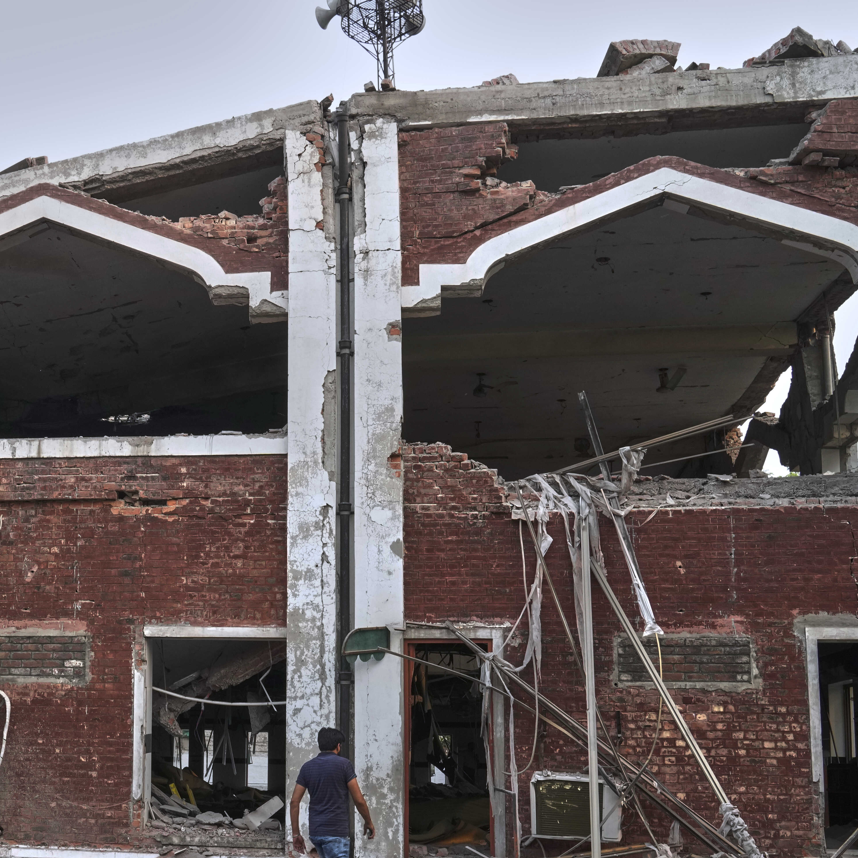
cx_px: 154
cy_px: 527
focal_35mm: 49
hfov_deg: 33.5
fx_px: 1374
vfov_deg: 34.5
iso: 1000
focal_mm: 26
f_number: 10
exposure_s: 1/125
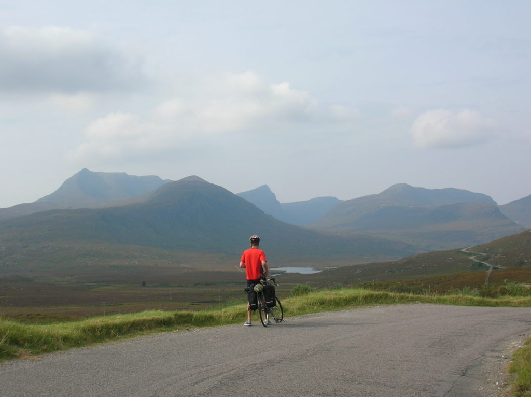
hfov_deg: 38.2
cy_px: 198
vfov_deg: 29.1
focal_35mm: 50
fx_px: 766
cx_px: 266
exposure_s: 1/332
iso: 50
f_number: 5.6
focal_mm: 8.4
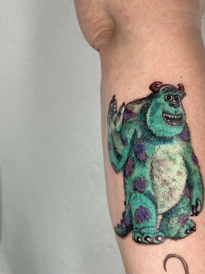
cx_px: 169
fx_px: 363
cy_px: 127
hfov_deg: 30.6
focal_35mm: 46
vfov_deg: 41.2
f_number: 1.5
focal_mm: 5.7
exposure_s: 1/121
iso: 80
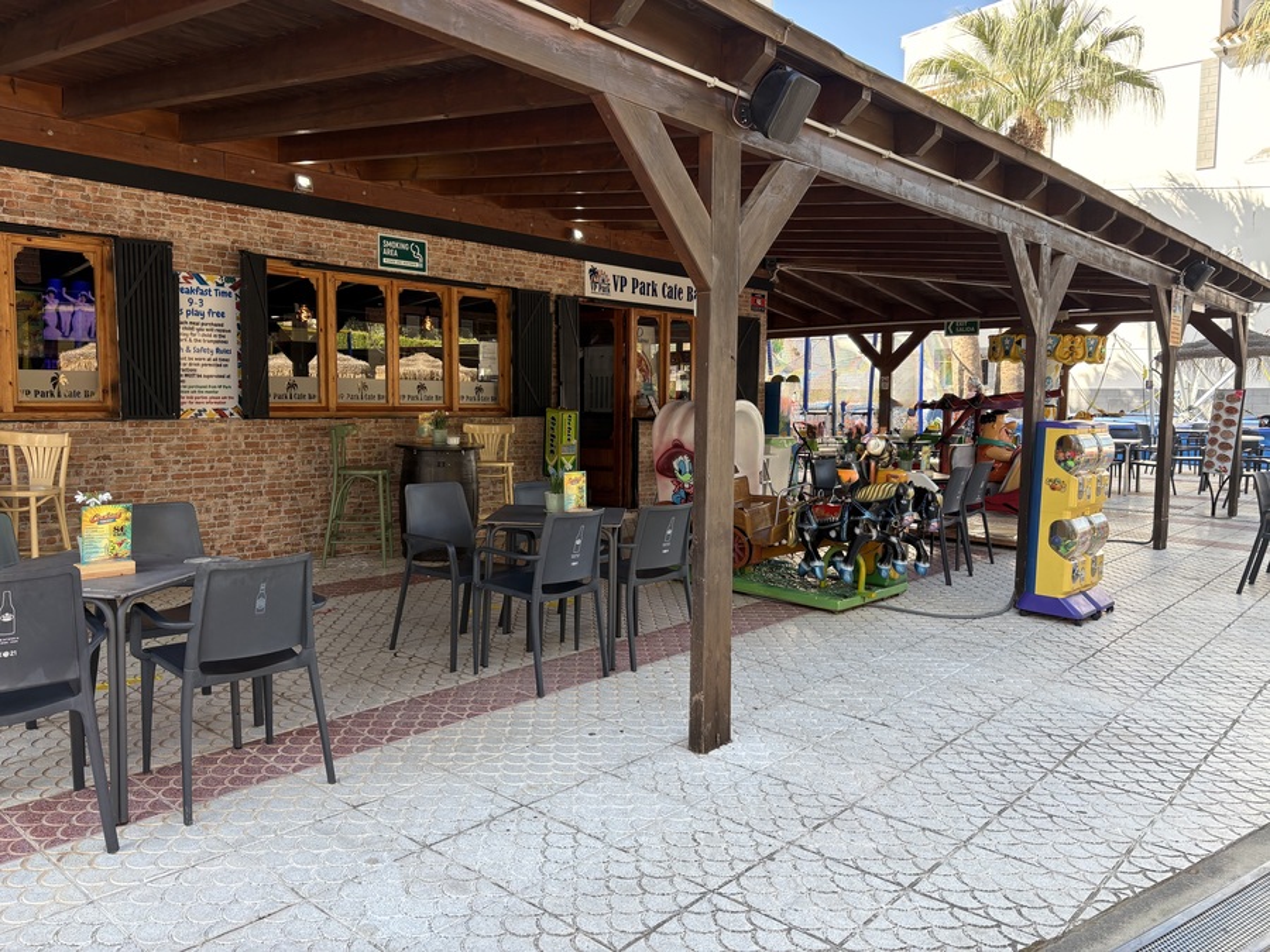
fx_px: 954
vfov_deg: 53.1
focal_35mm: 26
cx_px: 635
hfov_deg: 67.3
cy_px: 476
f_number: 1.6
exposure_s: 1/261
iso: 50
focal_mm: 5.96
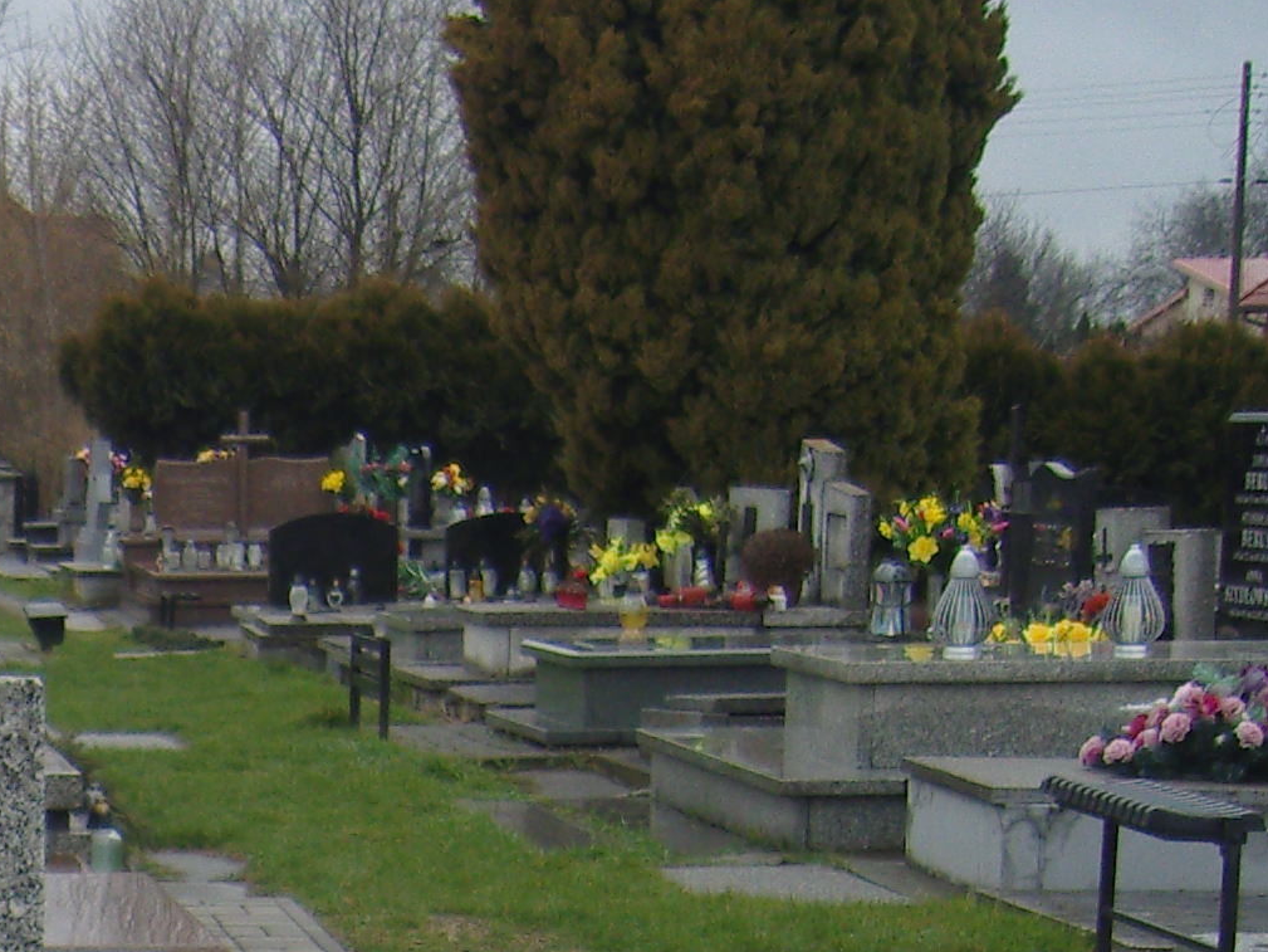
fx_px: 4030
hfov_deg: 16.3
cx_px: -637
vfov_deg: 12.7
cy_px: 1497
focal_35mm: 110
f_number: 2.8
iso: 100
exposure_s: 1/400
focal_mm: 7.3
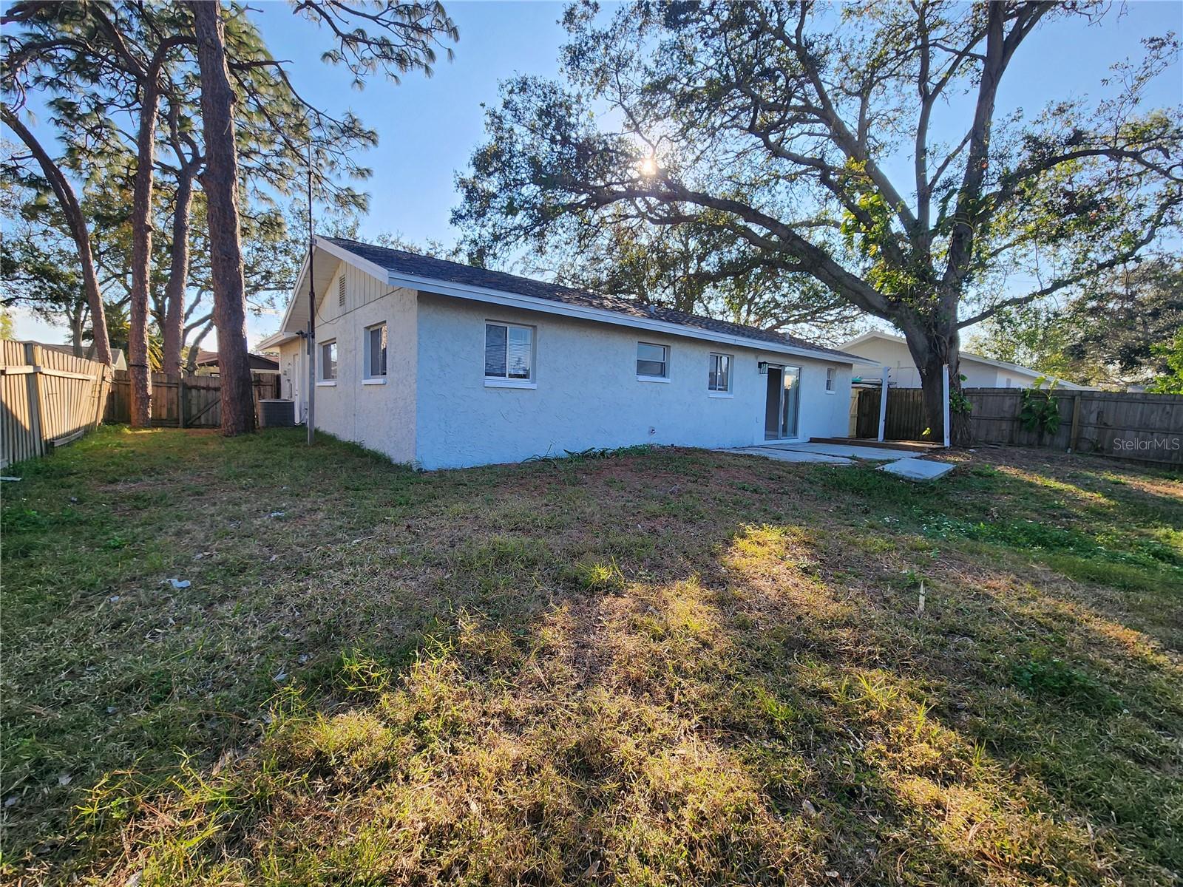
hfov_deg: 106.2
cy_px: 444
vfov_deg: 89.9
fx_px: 444
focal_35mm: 13
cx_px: 592
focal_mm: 2.2
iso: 50
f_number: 2.2
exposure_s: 1/686
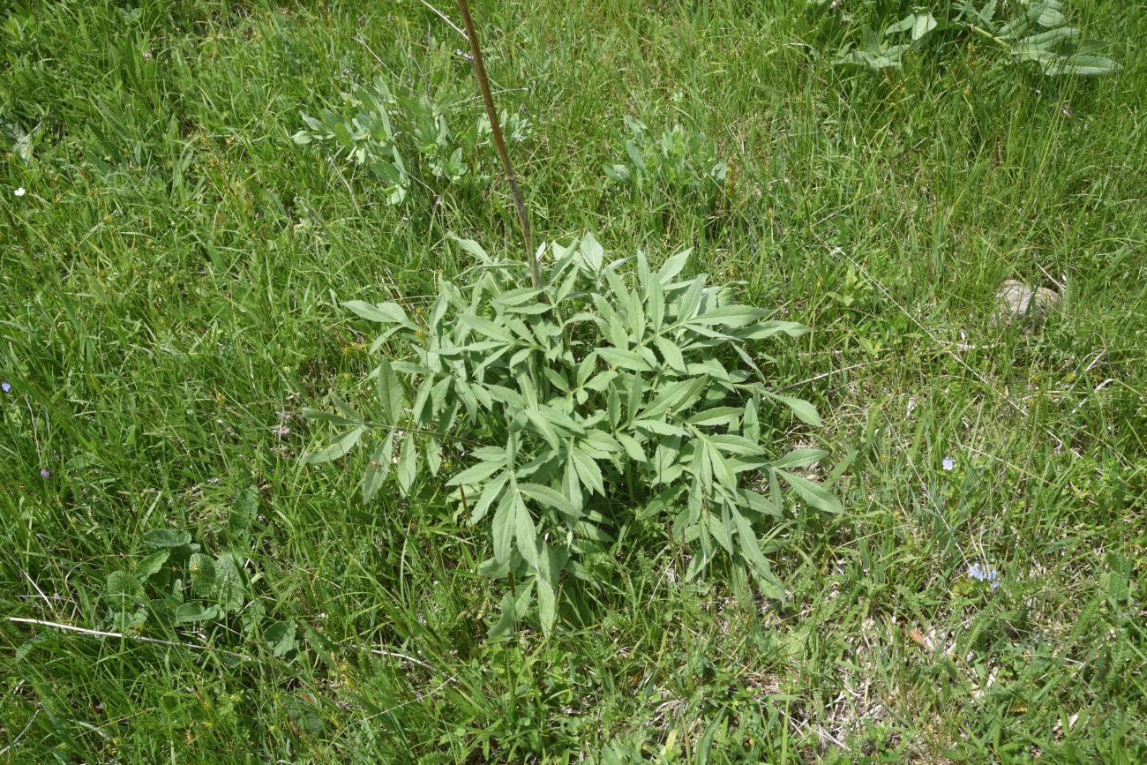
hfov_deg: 39.6
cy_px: 382
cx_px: 574
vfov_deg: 27.0
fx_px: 1593
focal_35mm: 50
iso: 200
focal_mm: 50
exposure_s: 1/125
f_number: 14
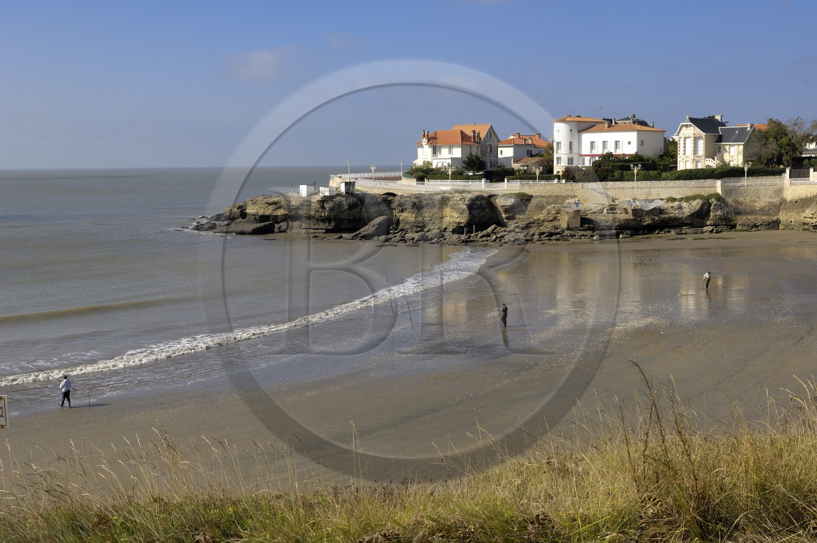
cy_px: 272
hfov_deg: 46.5
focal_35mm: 42
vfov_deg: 31.8
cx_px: 408
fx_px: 952
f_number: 11
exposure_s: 1/160
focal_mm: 28
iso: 100
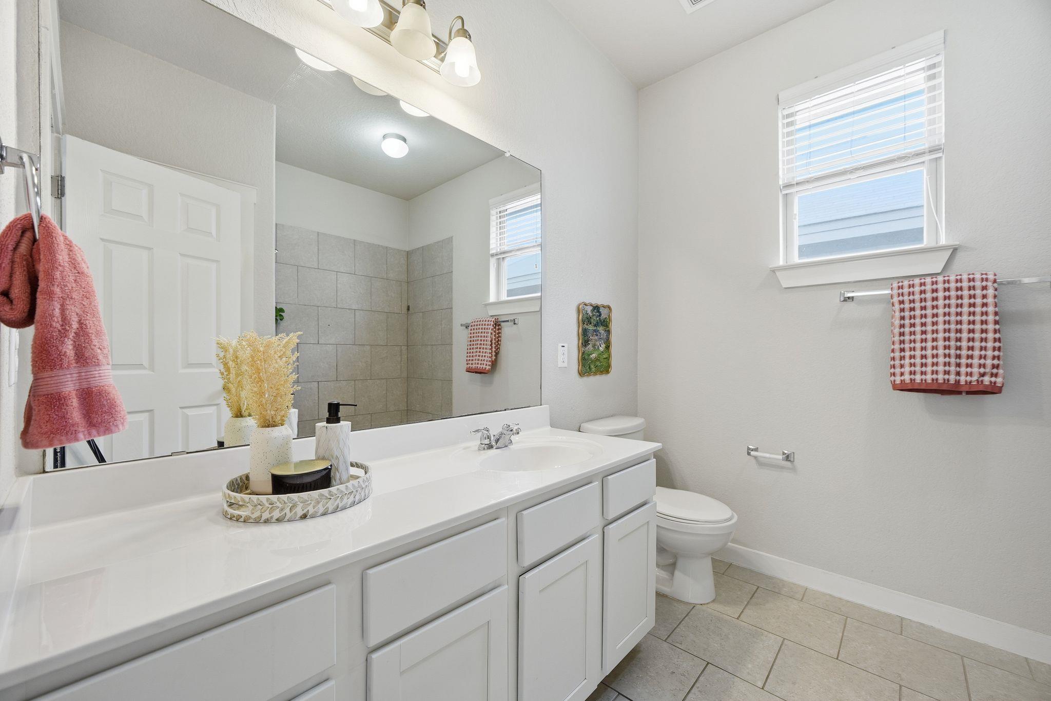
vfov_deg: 81.2
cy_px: 350
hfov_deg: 104.3
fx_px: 409
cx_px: 526
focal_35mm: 14
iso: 100
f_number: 8
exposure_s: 1/40
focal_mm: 14
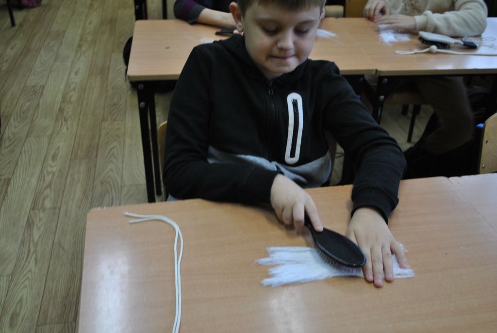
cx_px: 248
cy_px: 166
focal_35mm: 39
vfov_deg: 34.3
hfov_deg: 49.5
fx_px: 539
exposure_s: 1/30
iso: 220
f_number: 4.2
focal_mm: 26
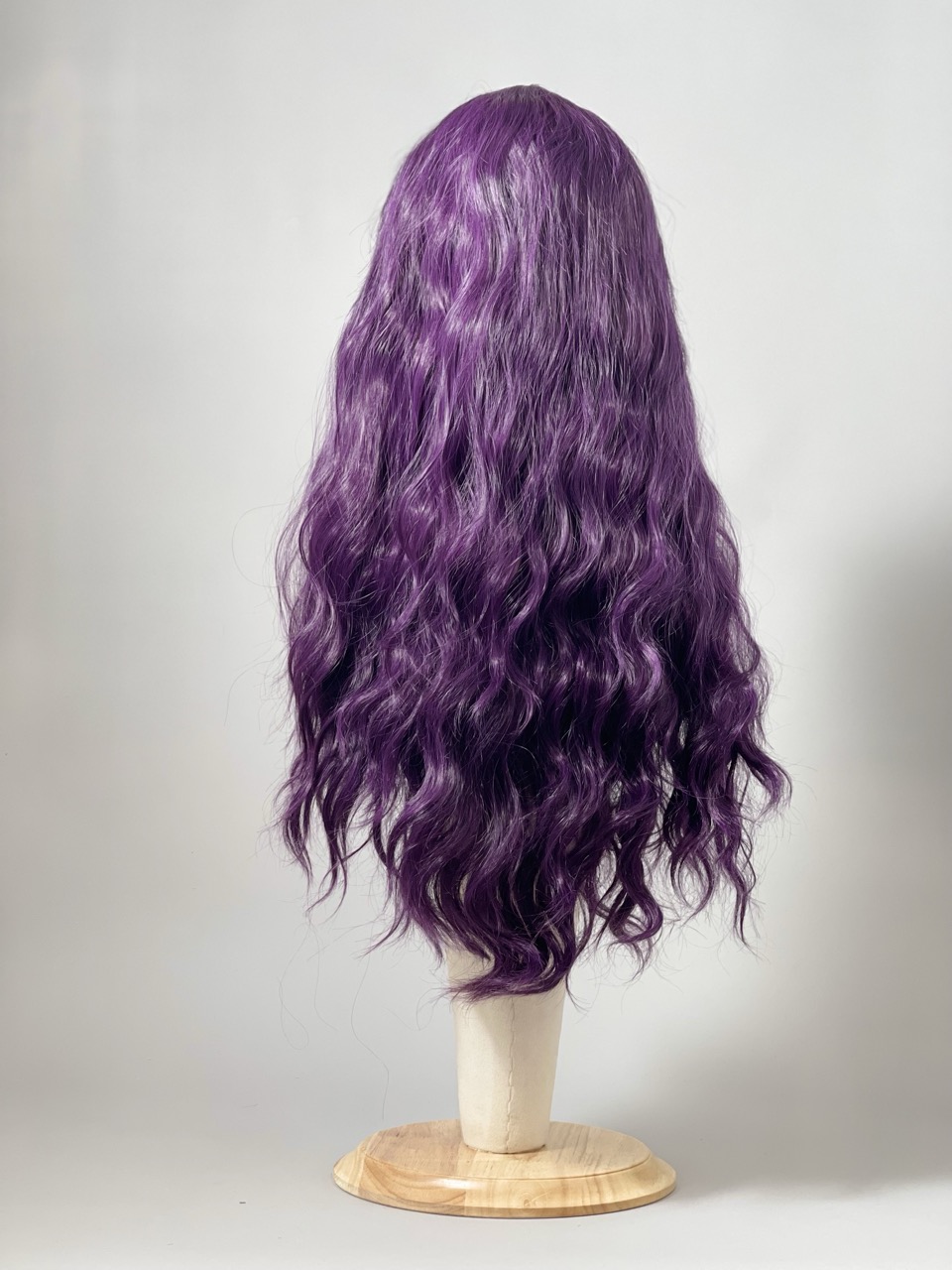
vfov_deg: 30.3
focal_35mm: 64
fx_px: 2347
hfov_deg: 22.9
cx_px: 476
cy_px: 635
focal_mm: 7.5
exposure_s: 1/100
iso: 100
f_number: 2.2
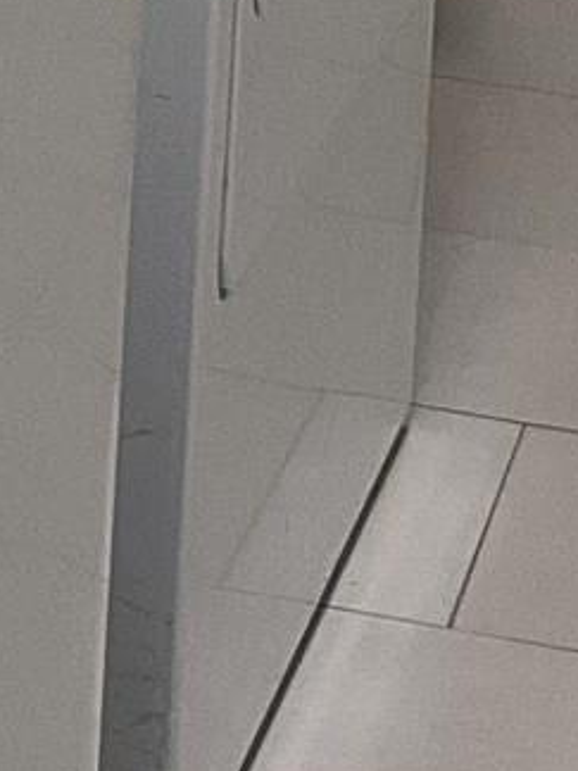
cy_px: -1368
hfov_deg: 7.2
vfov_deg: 8.4
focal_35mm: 206
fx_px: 4586
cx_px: 209
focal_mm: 3
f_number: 1.8
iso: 50
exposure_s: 1/60
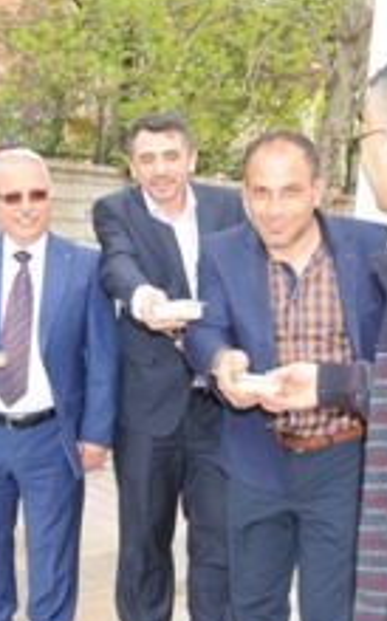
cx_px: -6
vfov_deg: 36.2
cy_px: 358
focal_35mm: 56
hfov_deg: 22.2
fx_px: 947
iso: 200
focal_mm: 18
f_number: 3.5
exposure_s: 1/200
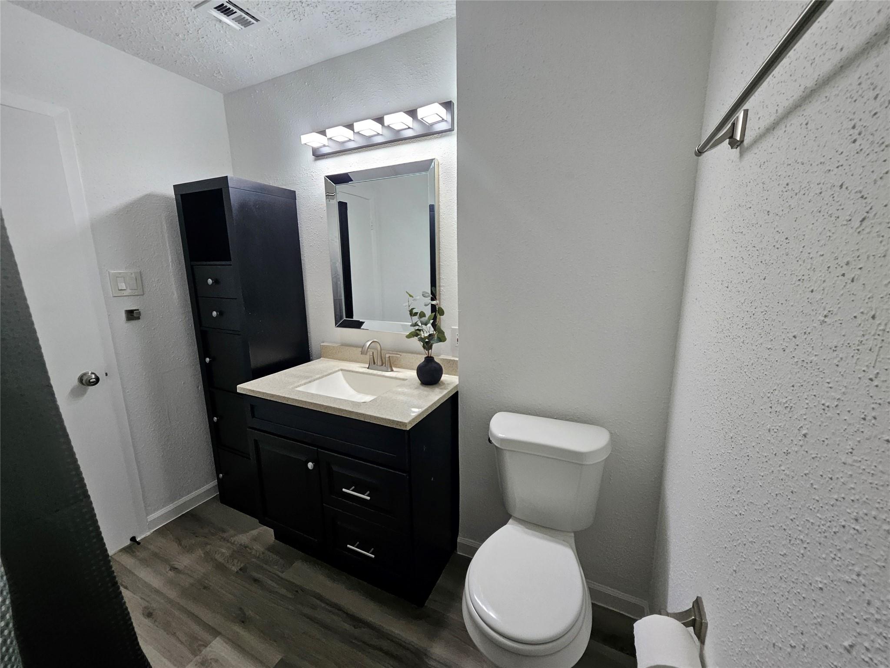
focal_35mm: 13
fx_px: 334
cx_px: 445
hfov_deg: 106.2
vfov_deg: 89.9
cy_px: 334
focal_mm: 1.74
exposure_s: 1/77.4
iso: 200
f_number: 2.2
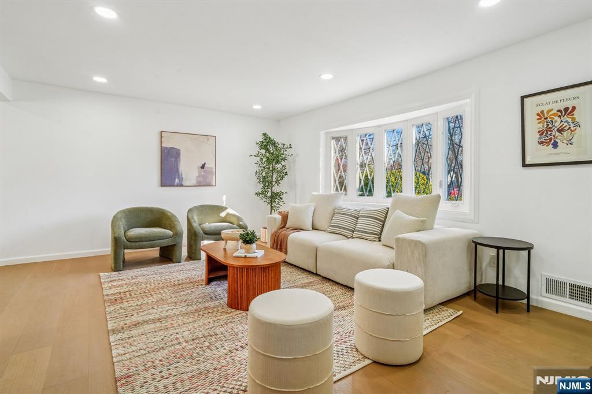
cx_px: 296
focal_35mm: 16
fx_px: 263
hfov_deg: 96.8
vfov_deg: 73.7
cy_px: 197
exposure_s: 1/60
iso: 500
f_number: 9
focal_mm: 16
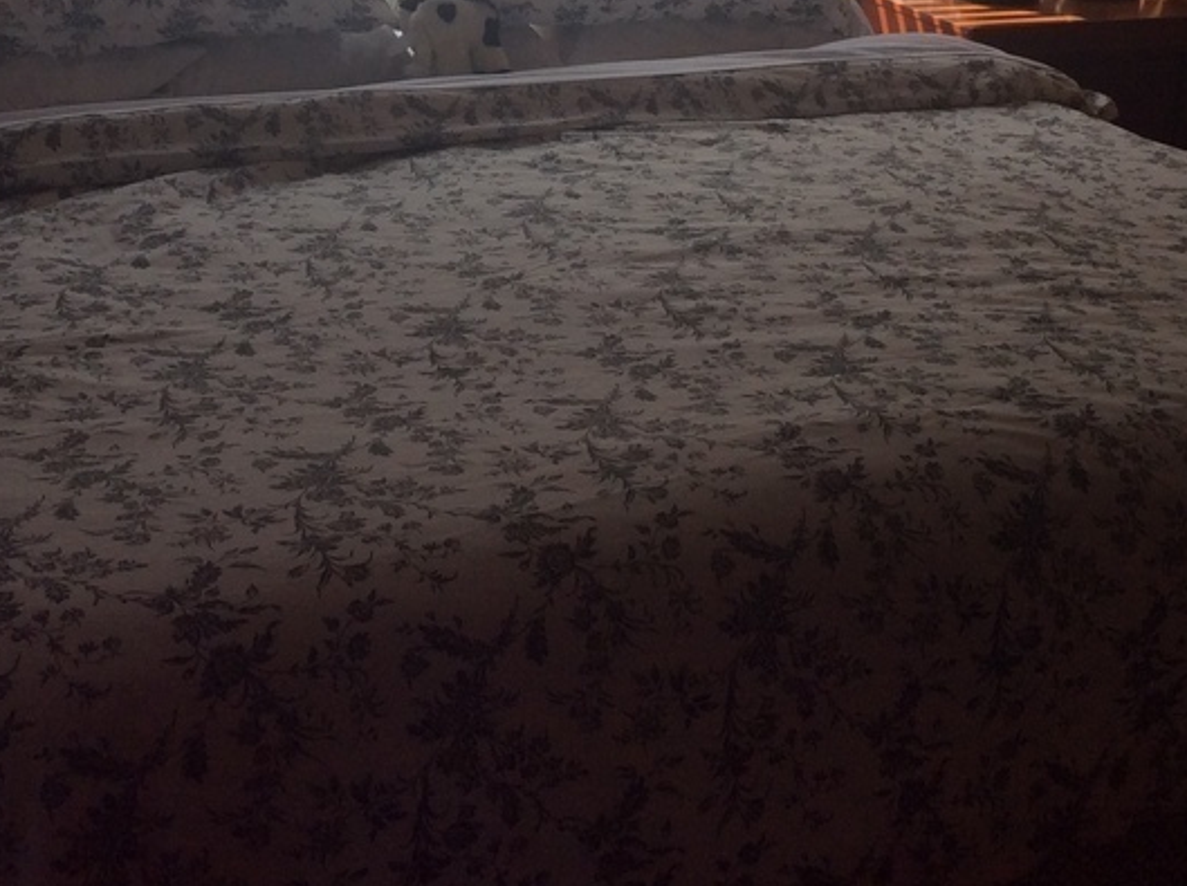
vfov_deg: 22.8
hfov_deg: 31.2
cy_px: 39
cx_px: 617
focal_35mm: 62
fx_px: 2123
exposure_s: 1/156
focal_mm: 3.3
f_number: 2.4
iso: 32
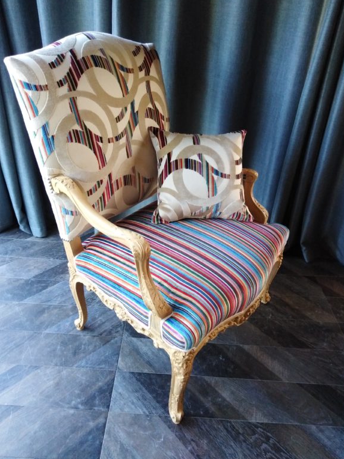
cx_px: 169
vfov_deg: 65.3
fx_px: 358
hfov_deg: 51.4
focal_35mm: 27
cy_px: 222
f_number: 2.2
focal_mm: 3.46
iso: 439
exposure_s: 1/33.3
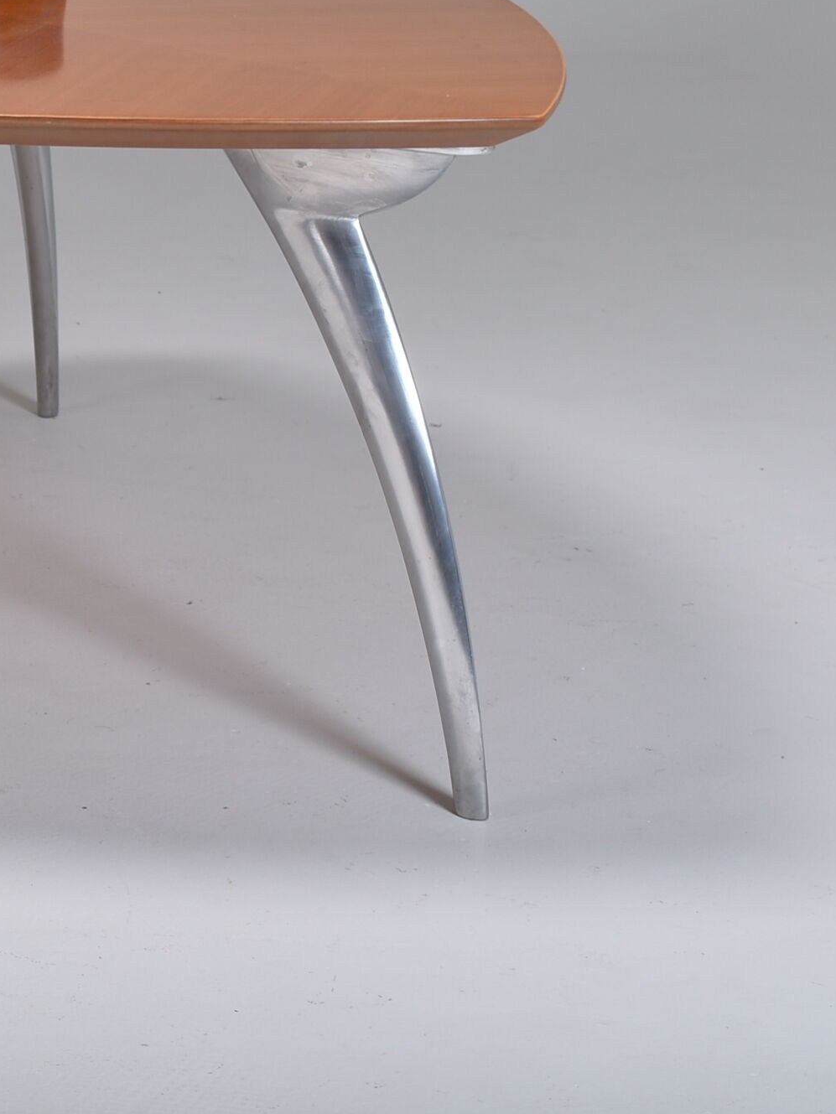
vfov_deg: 15.1
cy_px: 297
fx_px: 4185
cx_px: -266
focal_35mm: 130
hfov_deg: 11.1
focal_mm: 40
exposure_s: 1/200
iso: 100
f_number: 10
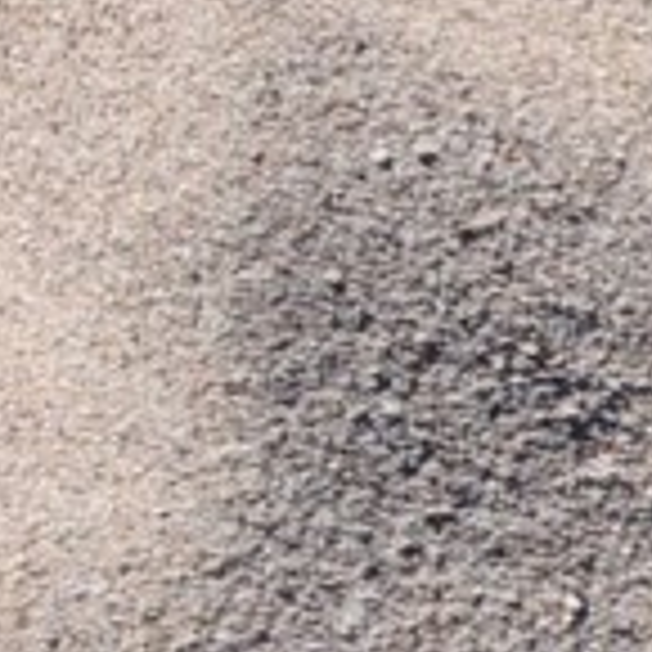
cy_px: 958
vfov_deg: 7.1
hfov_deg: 6.2
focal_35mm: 243
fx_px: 5178
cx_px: 2408
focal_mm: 24
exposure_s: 1/250
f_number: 8
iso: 100
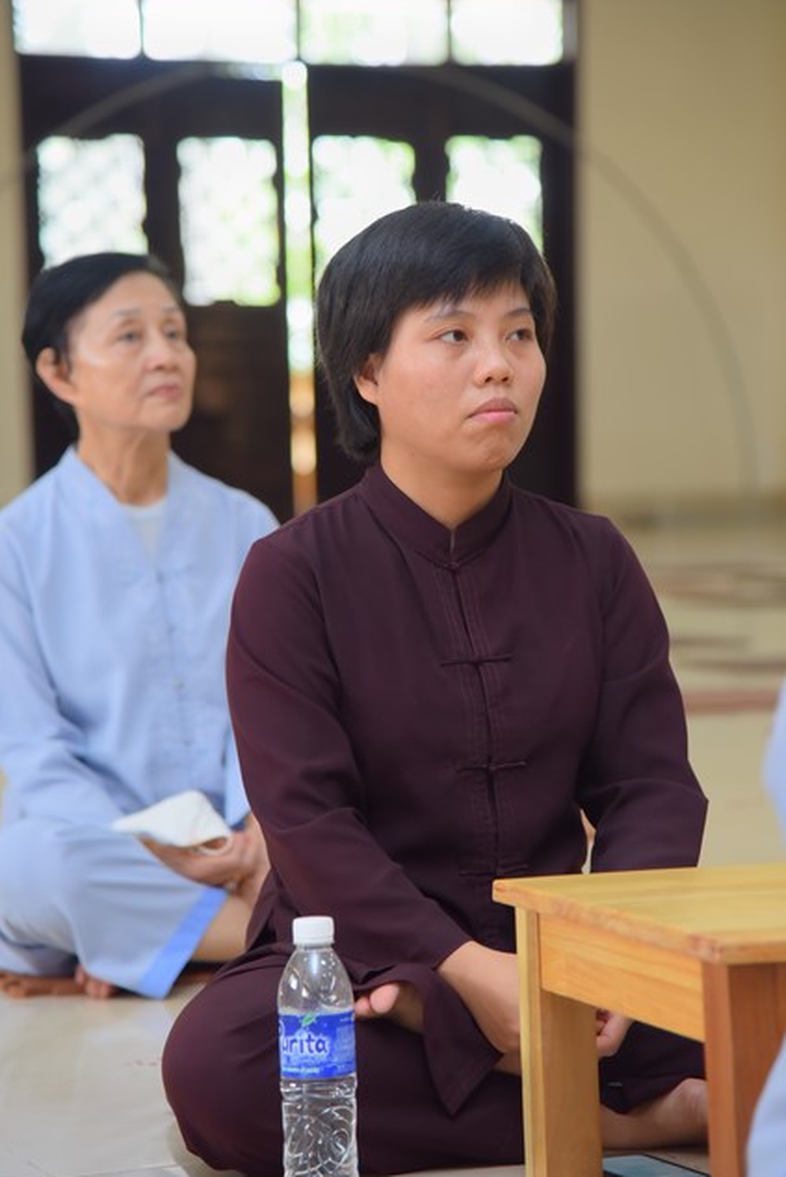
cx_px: 386
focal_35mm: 123
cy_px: 587
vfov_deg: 16.6
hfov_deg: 11.2
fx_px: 4026
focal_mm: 120
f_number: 4.5
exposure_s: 1/100
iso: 1000
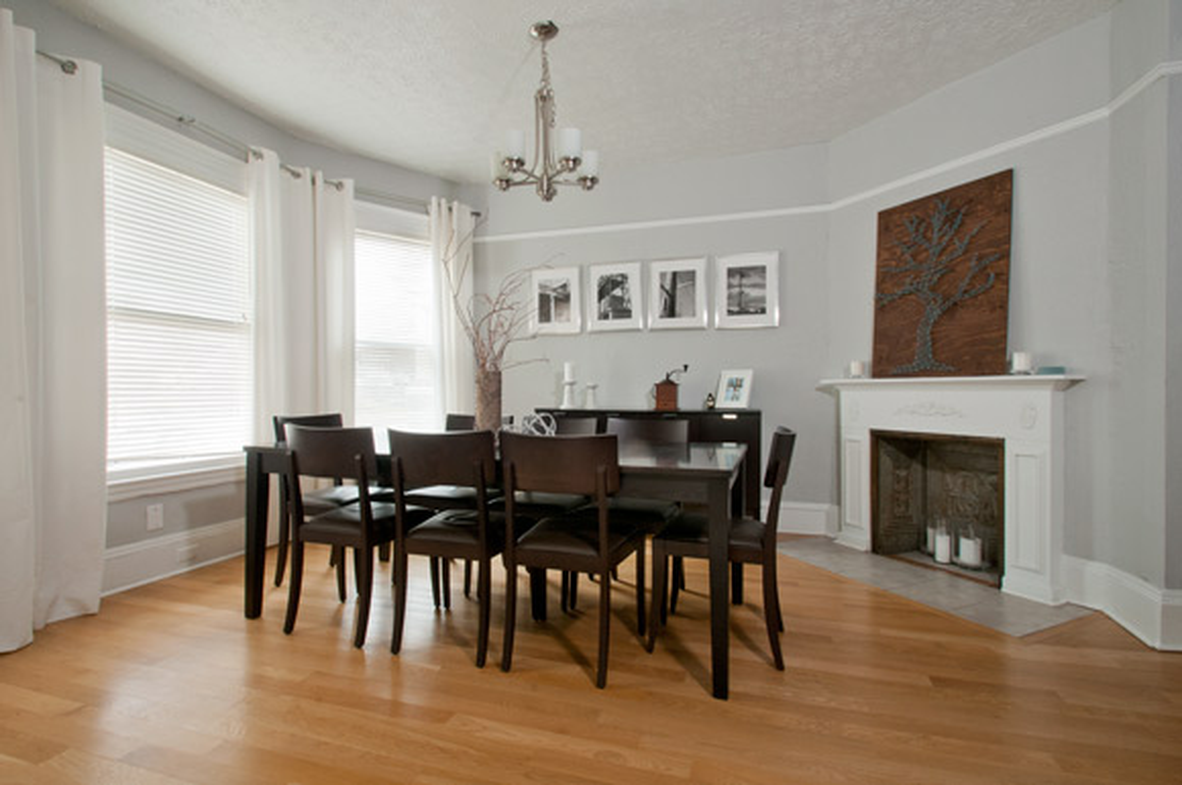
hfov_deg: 95.1
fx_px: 541
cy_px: 392
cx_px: 591
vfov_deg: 71.9
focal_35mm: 16
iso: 200
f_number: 16
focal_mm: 11
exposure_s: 1/2
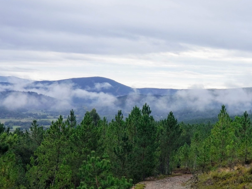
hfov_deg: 22.3
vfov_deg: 16.9
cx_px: 180
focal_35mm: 87
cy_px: 126
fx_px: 633
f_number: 2.4
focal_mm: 6
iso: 25
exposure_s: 1/208
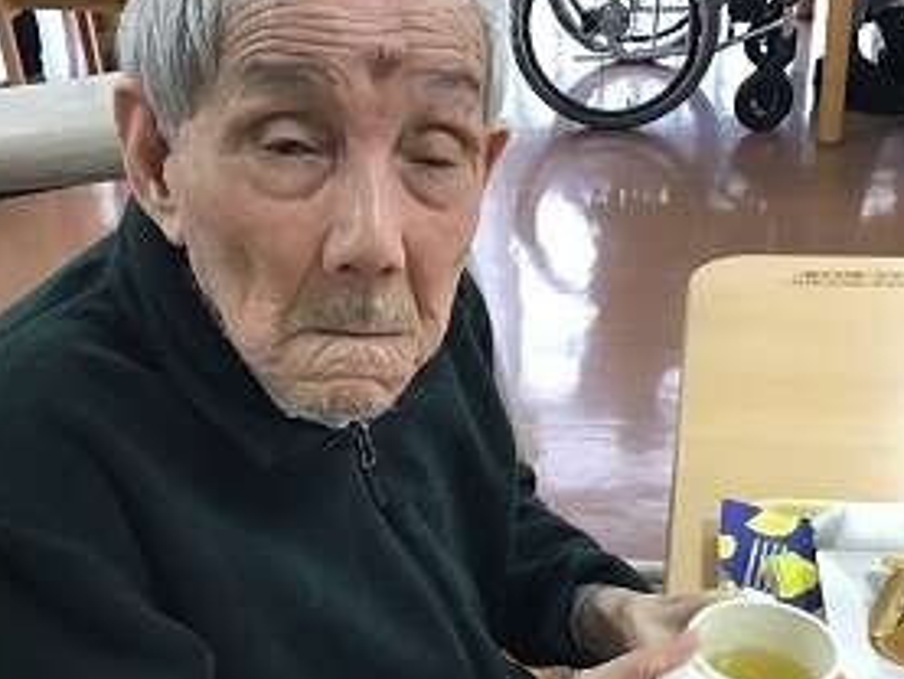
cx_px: 486
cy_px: 514
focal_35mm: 56
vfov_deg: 25.8
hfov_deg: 34.3
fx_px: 1463
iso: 50
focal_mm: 3.3
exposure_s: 1/30
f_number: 2.4
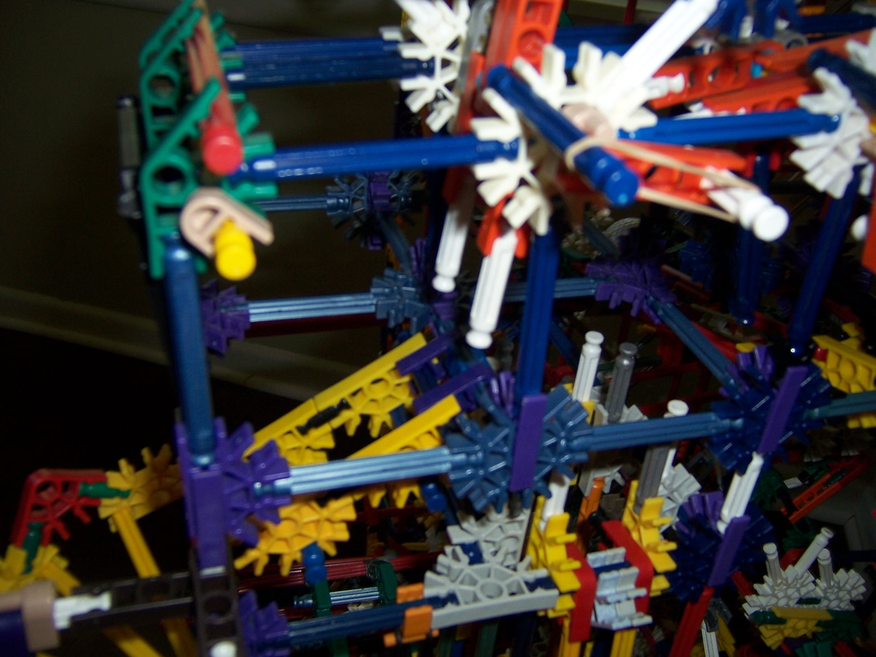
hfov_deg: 55.4
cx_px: 438
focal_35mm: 33
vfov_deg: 42.9
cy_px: 328
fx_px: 835
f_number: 2.8
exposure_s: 1/60
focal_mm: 5.5
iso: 80
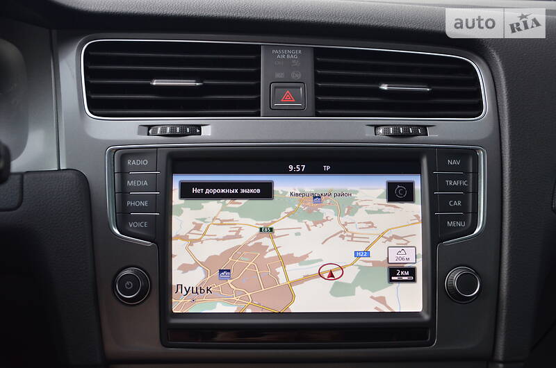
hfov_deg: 41.2
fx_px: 740
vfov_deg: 28.0
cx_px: 278
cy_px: 184
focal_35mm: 48
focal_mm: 32
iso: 800
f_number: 4.2
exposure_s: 1/40
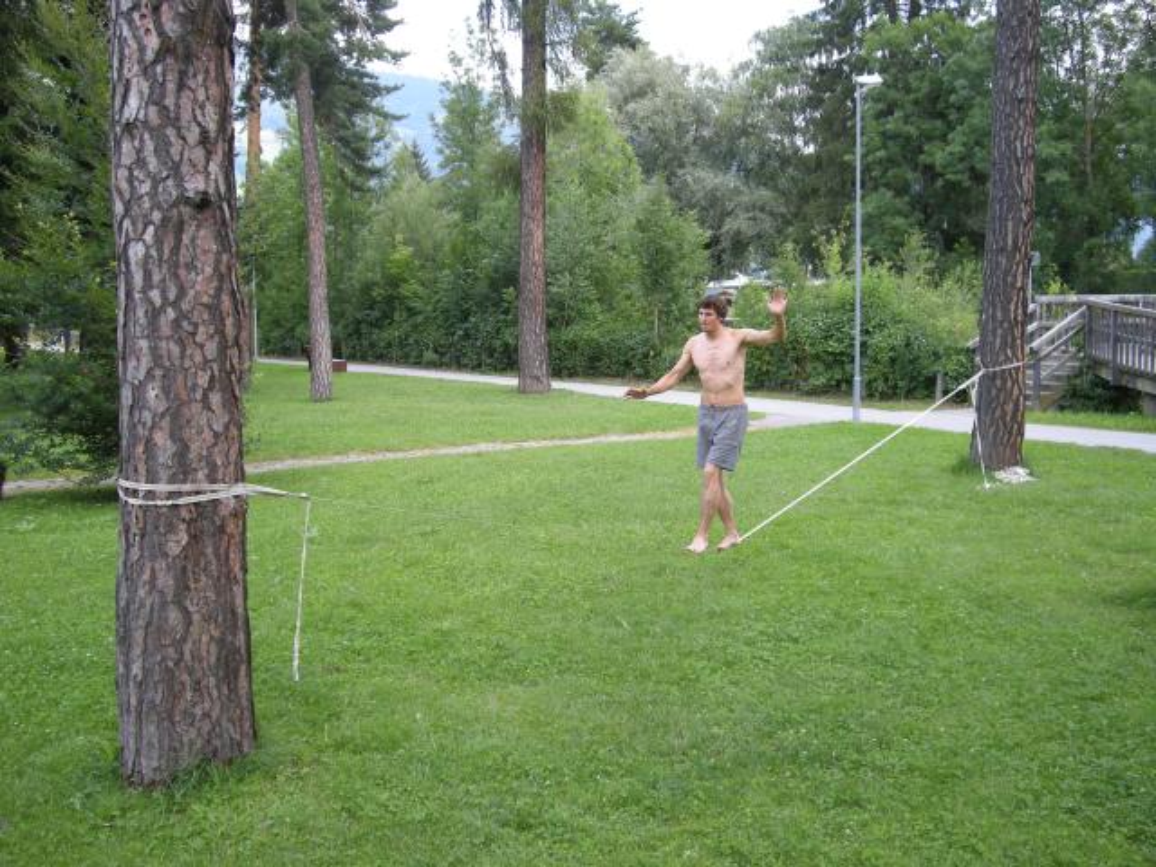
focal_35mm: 37
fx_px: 1236
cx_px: 578
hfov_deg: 50.1
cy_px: 434
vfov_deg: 38.7
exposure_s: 1/140
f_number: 2.8
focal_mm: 7.9
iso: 64
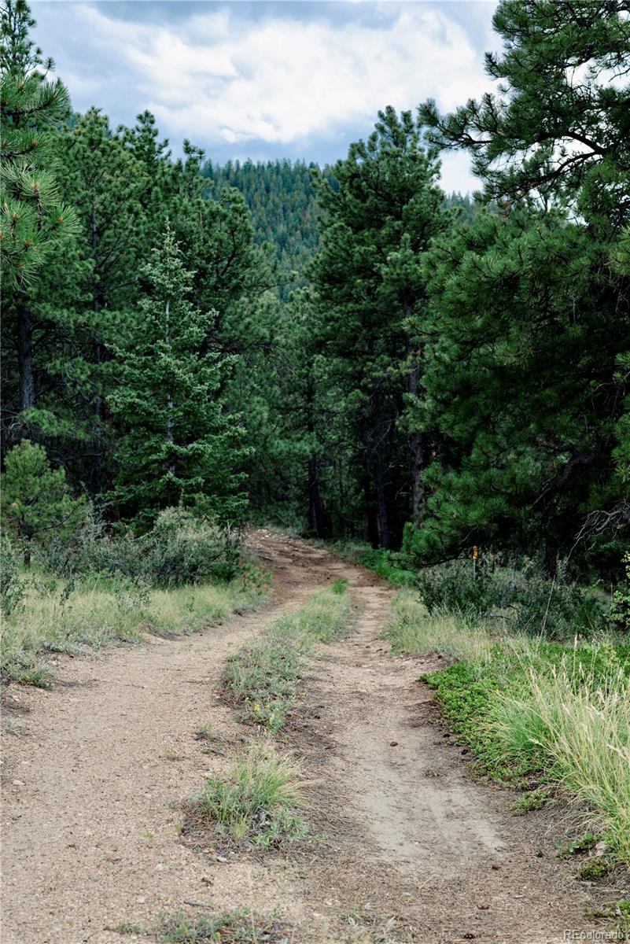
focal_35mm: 50
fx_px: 1311
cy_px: 472
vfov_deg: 39.6
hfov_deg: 27.0
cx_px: 315
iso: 100
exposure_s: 1/250
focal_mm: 50
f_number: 5.6
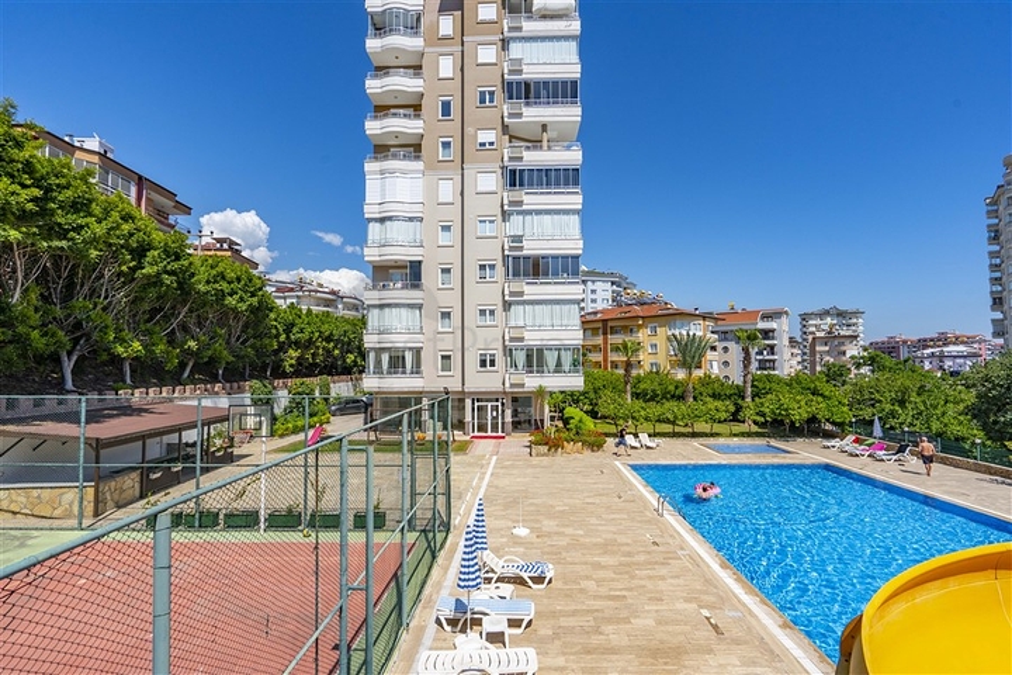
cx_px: 506
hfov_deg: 96.7
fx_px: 450
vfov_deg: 73.7
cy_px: 338
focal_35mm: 16
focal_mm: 16
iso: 640
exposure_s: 1/1600
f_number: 9
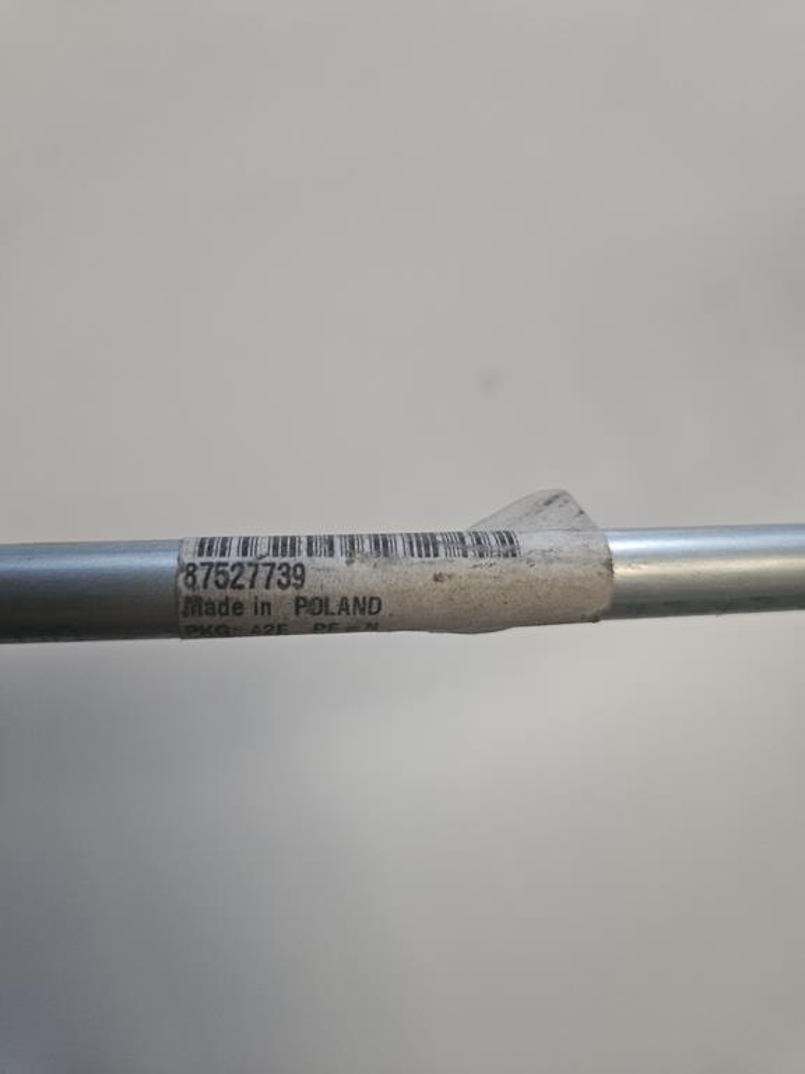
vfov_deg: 73.9
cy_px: 537
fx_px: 713
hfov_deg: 58.9
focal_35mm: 23
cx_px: 402
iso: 640
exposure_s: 1/33.3
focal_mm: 5.4
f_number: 1.8
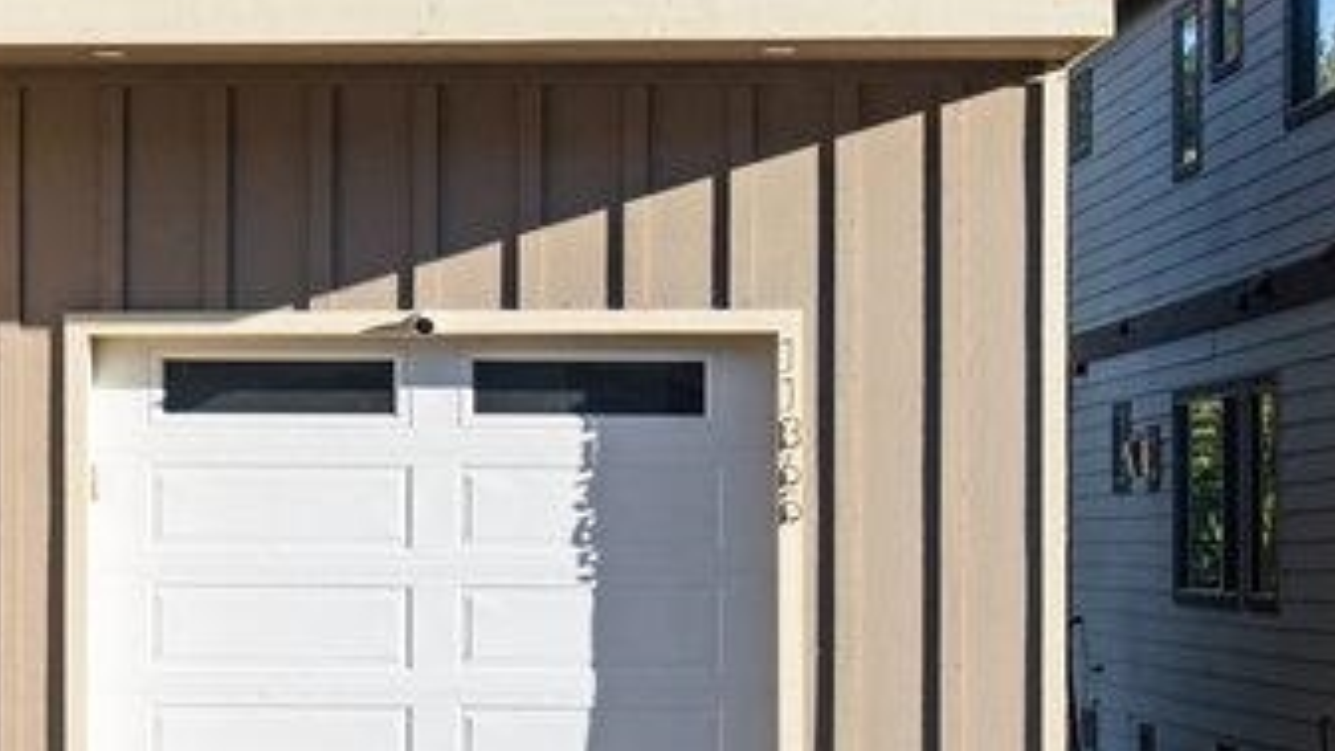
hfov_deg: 19.6
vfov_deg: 11.0
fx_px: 3858
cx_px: 433
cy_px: -14
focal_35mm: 109
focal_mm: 35
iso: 400
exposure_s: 1/640
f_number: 8
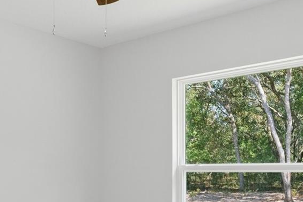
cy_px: 167
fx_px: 429
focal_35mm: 51
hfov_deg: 38.7
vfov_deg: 25.9
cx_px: 120
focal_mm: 12
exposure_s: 1/3
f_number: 8
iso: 640
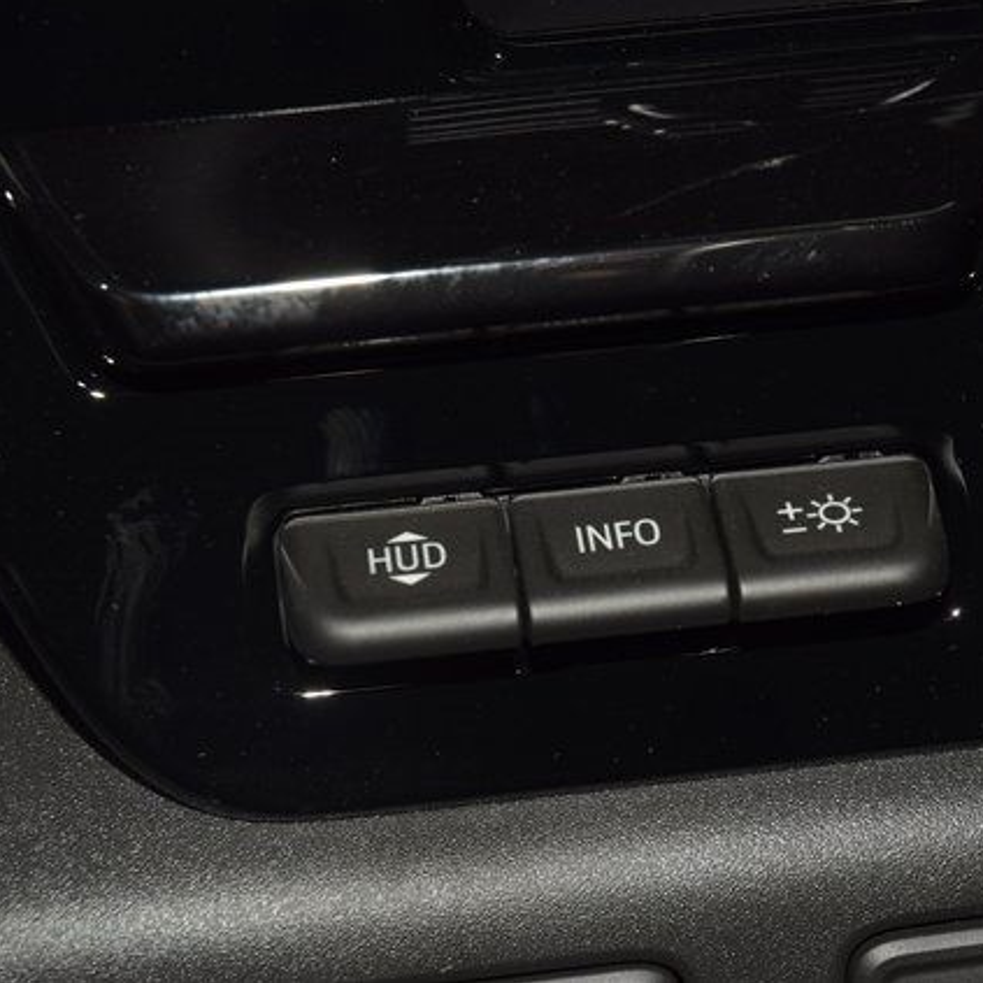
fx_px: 4337
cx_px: 644
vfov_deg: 12.9
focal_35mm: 135
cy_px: 489
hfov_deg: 12.9
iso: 100
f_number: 8
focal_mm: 70
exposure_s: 1/125
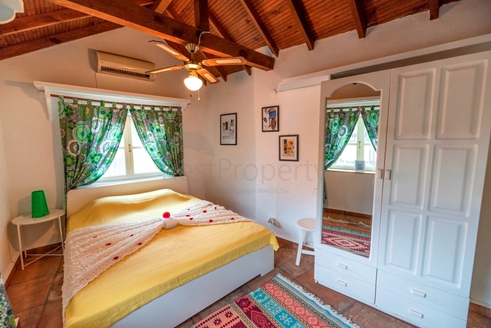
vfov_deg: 81.3
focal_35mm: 14
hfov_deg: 104.2
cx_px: 246
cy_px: 164
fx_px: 191
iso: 1000
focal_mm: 14
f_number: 2.8
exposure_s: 1/200
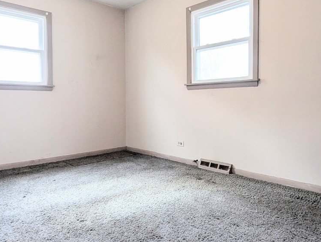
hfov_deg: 69.0
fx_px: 232
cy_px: 99
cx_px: 180
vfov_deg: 54.7
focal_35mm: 25
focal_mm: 1.95
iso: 160
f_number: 2.2
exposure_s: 1/120
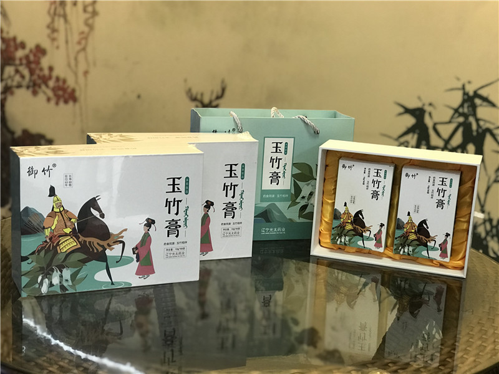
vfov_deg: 25.7
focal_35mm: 57
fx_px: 822
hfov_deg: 33.8
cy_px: 187
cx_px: 250
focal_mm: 6.6
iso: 250
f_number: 2.8
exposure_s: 1/50
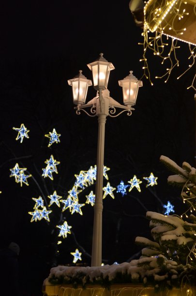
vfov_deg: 24.7
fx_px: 677
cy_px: 148
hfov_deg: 16.5
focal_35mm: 82
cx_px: 98
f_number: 3.2
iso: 800
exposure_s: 1/160
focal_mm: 55
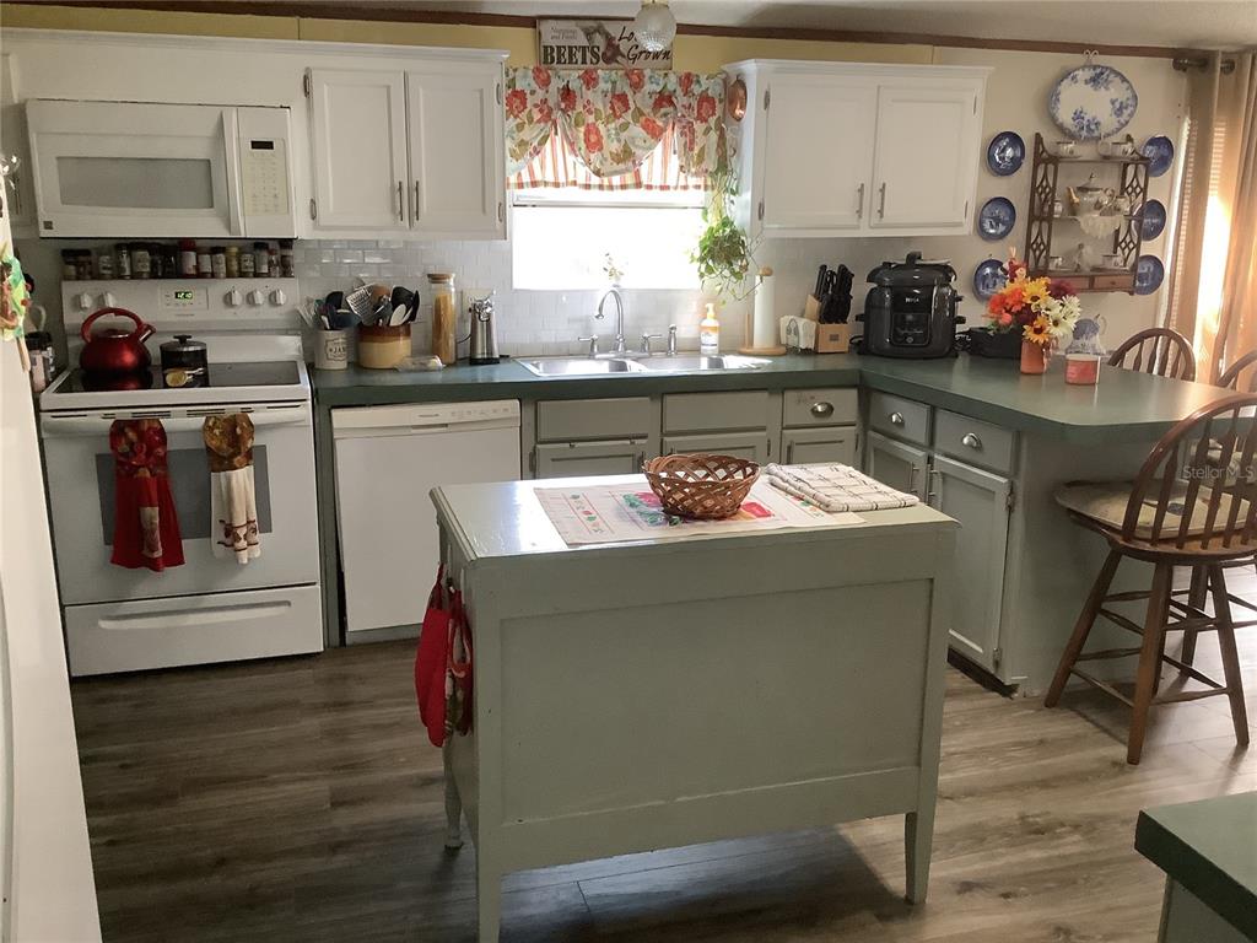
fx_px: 1126
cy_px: 472
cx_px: 628
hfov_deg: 58.4
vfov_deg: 45.4
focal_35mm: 31
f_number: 2.4
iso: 320
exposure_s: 1/50
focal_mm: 3.3
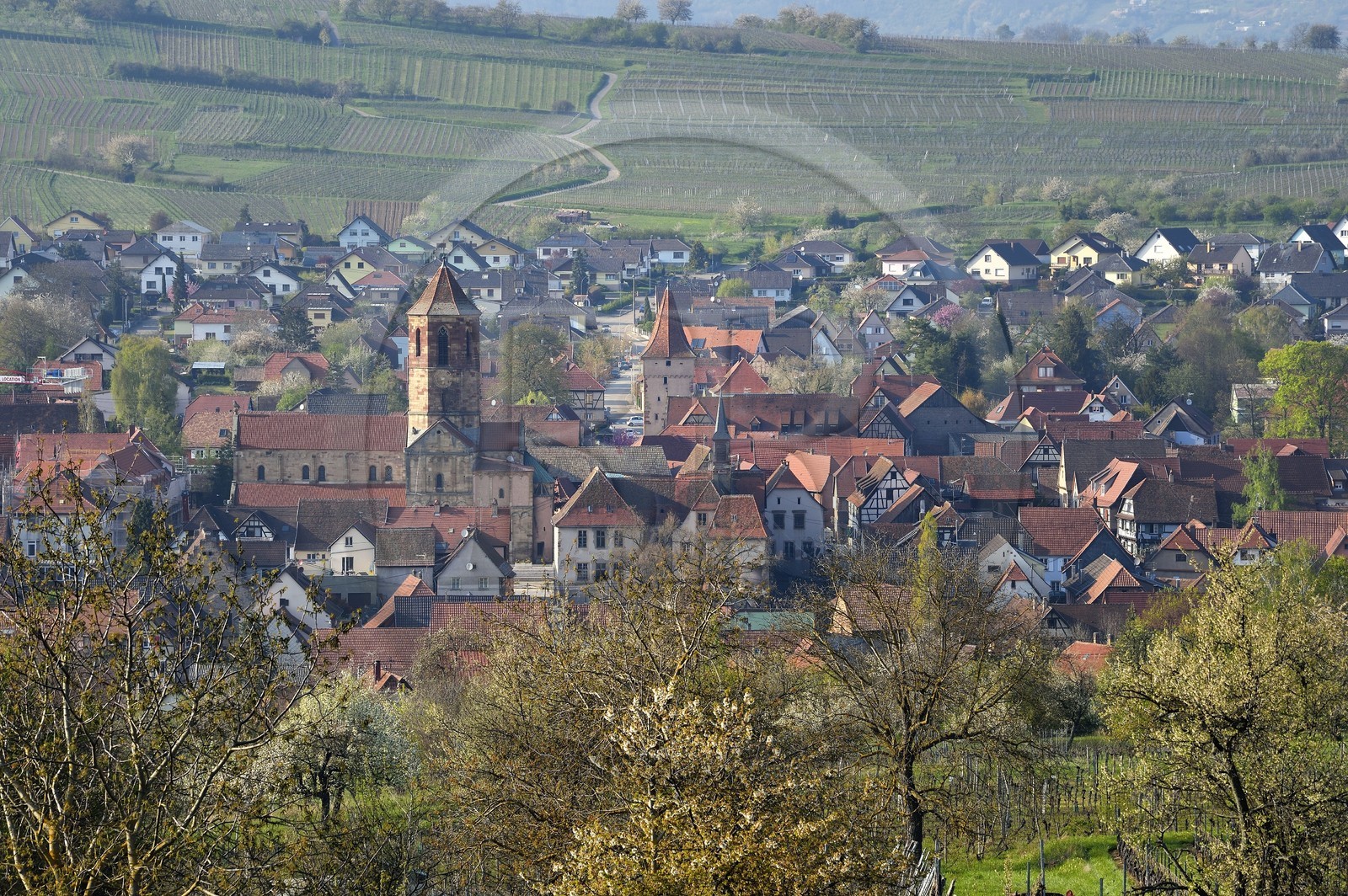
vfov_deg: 6.9
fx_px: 7483
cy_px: 448
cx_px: 674
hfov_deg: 10.3
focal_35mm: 200
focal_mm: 200
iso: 200
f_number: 8
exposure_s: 1/320
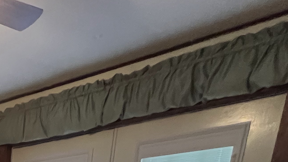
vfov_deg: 18.3
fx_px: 336
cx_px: -138
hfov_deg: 29.4
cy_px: 323
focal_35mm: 44
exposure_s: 1/60
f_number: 1.8
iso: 800
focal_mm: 1.57
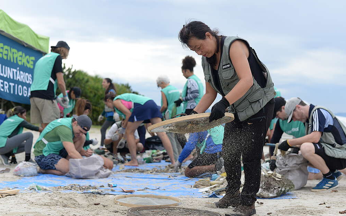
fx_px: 490
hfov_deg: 38.9
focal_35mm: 52
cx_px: 175
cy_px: 109
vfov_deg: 24.9
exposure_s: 1/3200
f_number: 4.5
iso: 500
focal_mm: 50
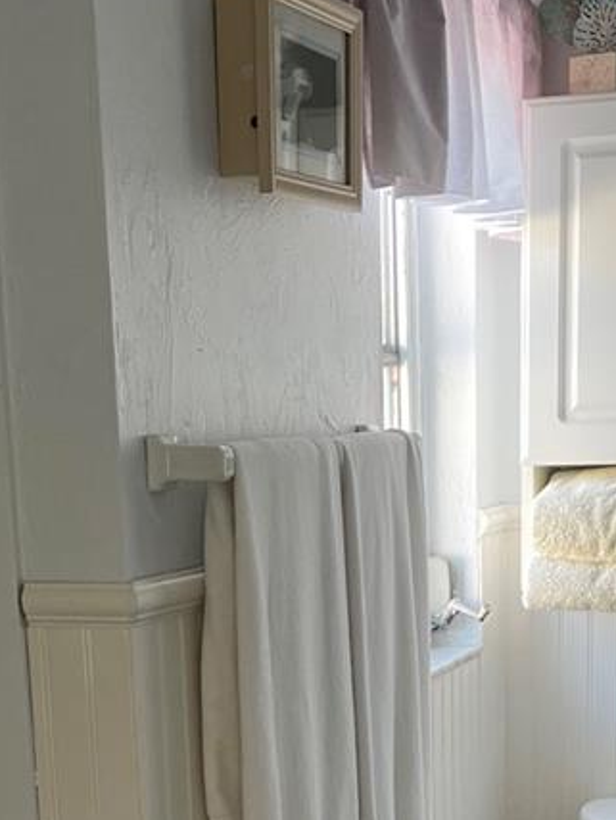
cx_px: 334
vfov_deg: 25.3
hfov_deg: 20.2
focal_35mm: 73
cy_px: 830
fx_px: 1729
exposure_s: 1/111
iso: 125
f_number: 1.6
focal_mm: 5.1
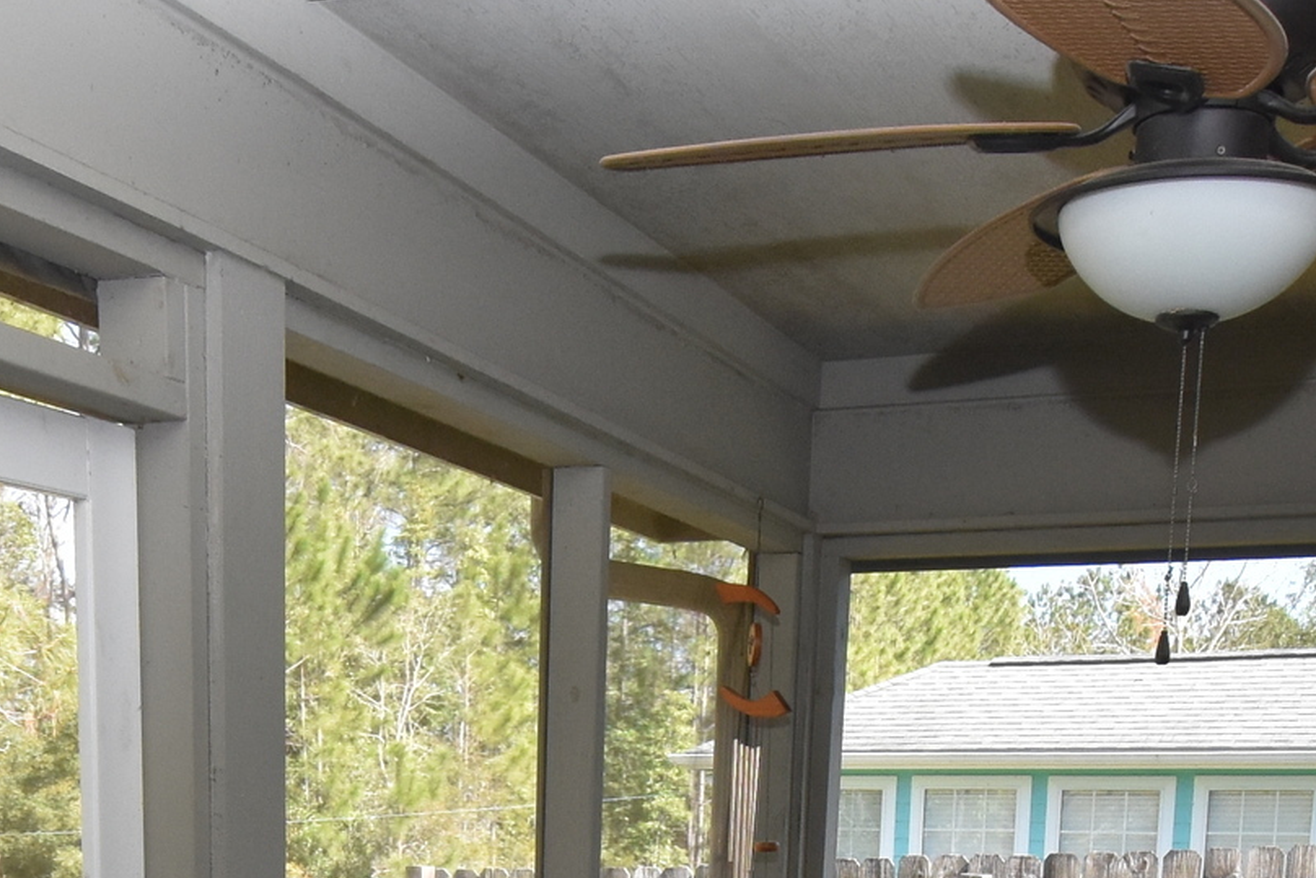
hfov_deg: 35.0
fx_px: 2084
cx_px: 603
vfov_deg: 20.7
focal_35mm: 57
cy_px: 1272
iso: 800
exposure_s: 1/320
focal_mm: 10
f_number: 8
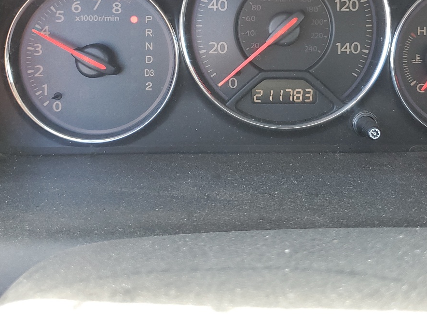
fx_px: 580
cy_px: 48
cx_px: 284
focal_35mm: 47
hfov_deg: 39.9
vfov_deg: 29.9
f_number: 1.5
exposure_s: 1/120
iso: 69
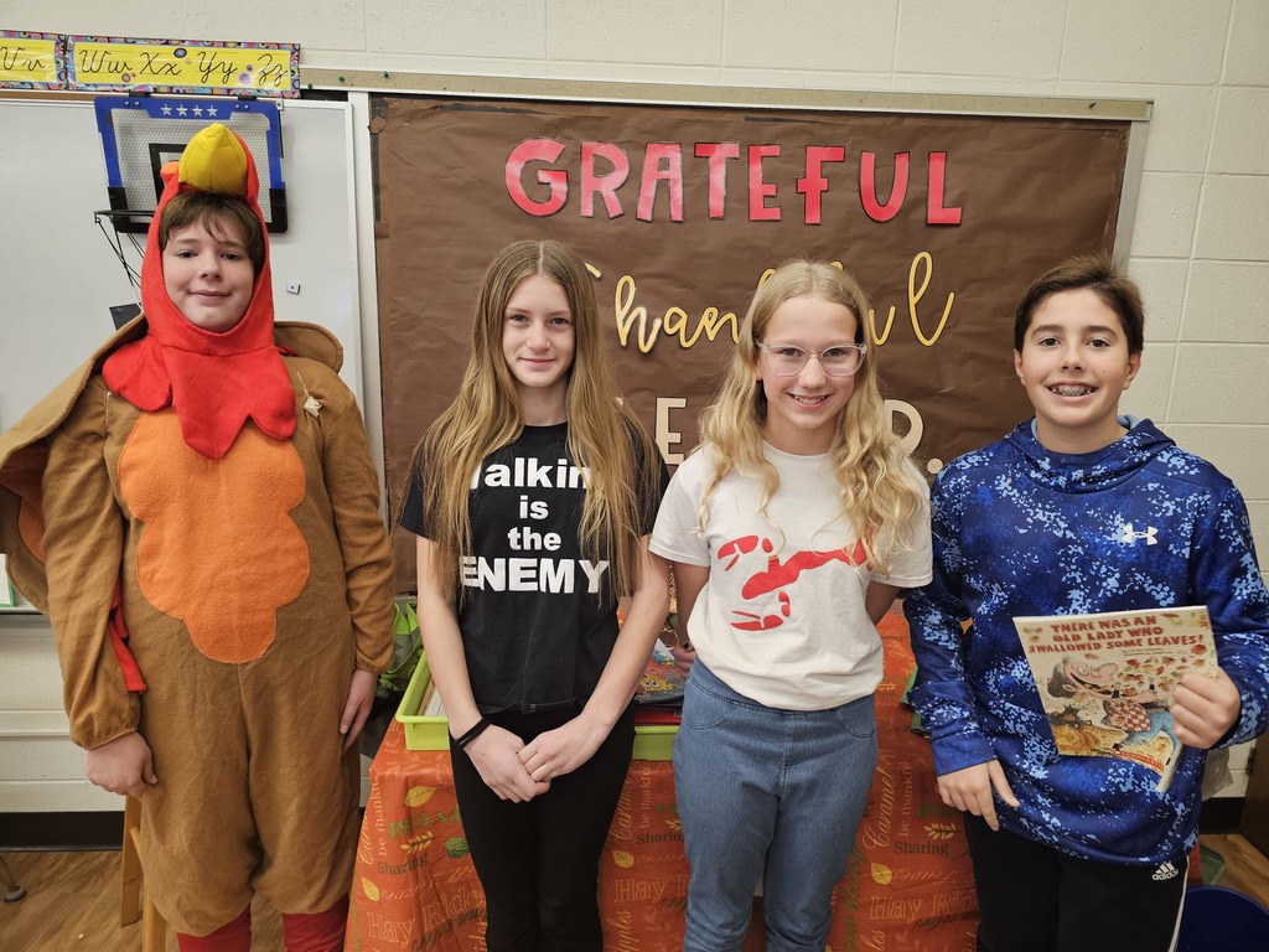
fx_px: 843
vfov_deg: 58.9
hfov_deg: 73.9
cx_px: 634
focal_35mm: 23
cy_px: 476
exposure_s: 1/120
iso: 200
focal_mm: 6.3
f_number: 1.7
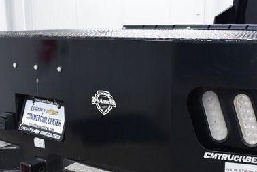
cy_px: 140
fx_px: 435
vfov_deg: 22.0
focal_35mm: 61
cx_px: 137
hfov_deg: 32.9
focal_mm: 24
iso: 1600
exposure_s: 1/60
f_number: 4.5
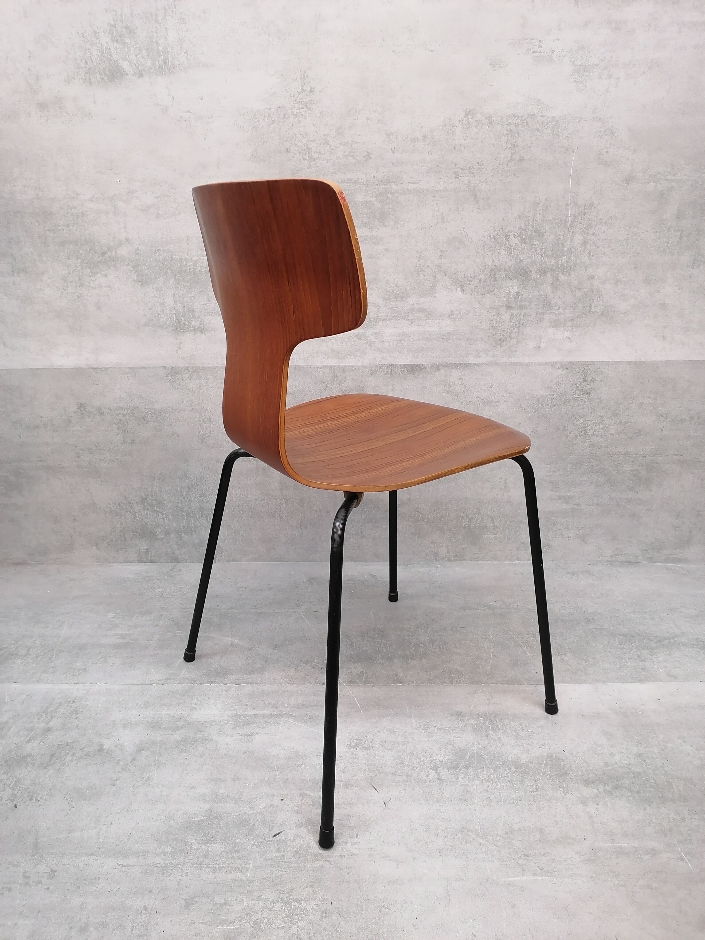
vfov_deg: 67.3
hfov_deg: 53.1
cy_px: 470
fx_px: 706
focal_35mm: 26
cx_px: 352
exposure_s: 1/33.3
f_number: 1.8
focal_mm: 5.3
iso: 320
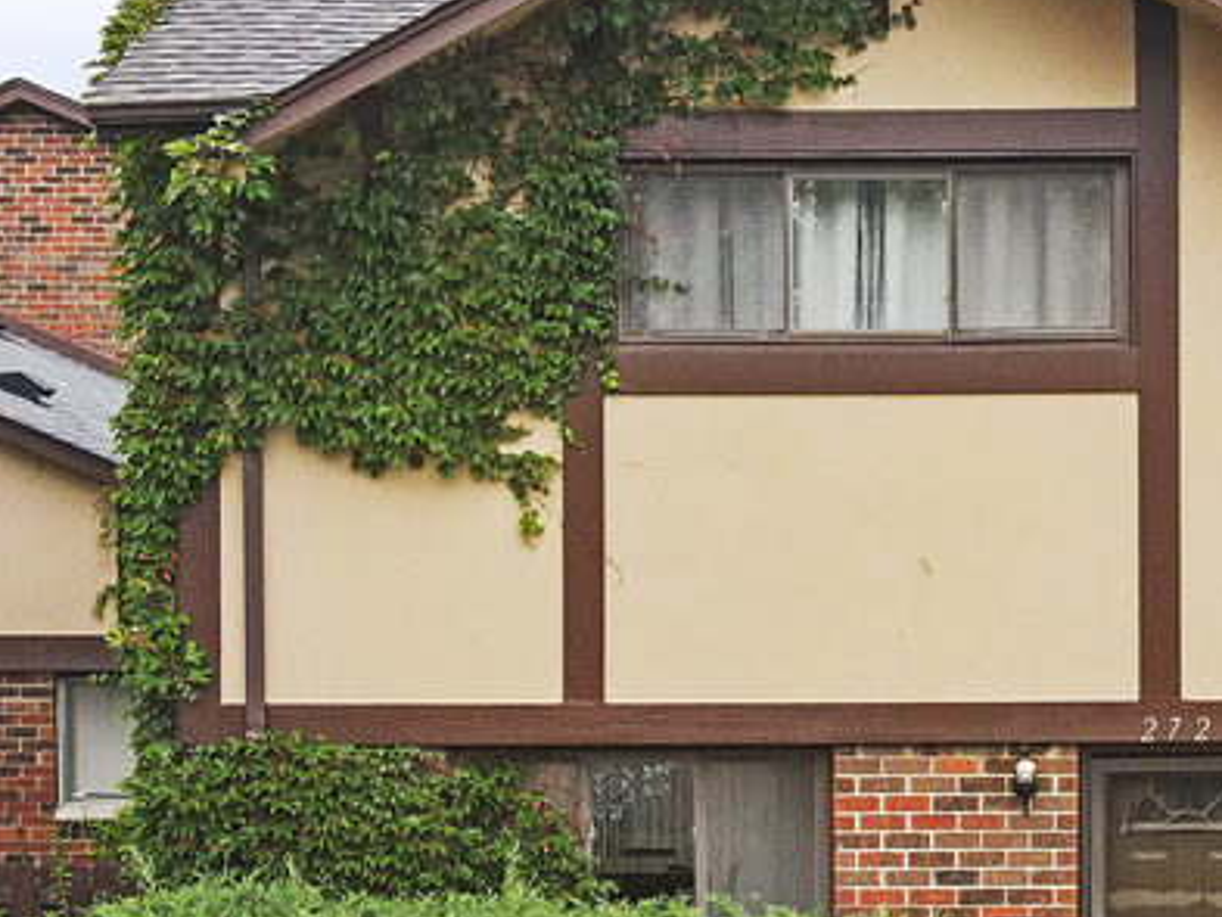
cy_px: 715
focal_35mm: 88
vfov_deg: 16.7
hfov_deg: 21.9
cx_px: 992
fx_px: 3107
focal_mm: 4.5
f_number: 2.8
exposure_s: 1/350
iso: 100
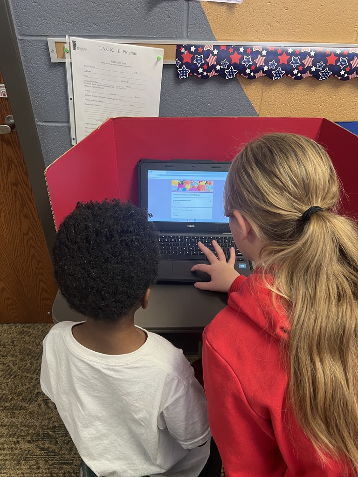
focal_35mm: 26
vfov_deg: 67.3
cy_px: 238
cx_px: 179
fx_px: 359
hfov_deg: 53.1
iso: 125
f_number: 1.5
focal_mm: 5.7
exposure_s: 1/60
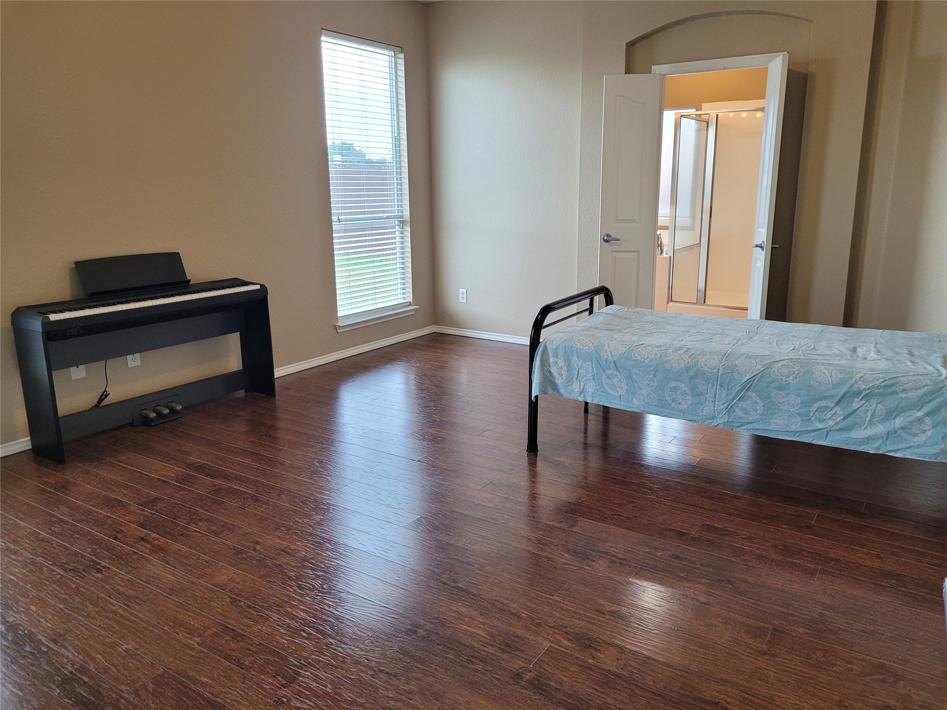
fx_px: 711
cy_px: 355
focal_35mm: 26
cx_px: 474
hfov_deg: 67.3
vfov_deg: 53.1
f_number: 1.8
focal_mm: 5.4
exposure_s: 1/120
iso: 250
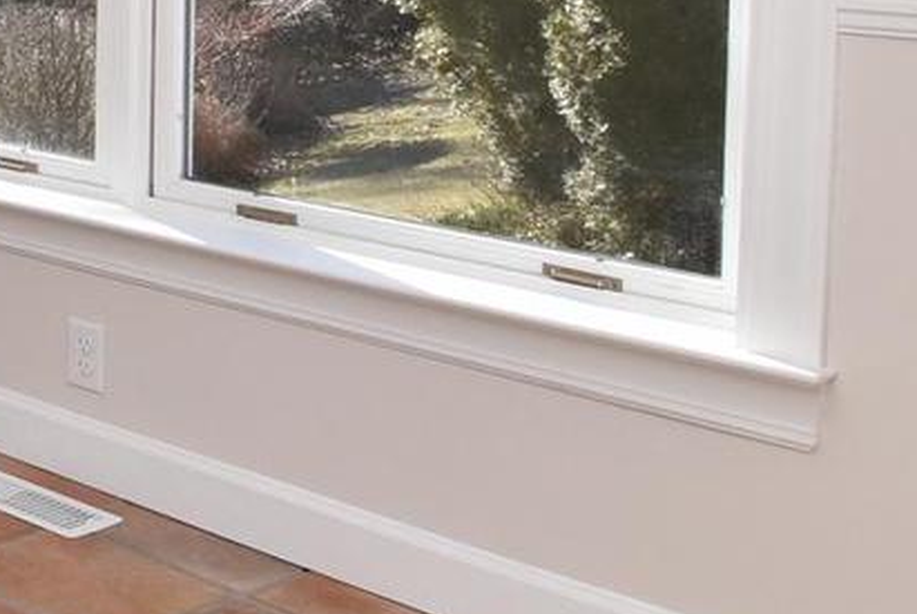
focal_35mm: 63
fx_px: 1606
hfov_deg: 22.9
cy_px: -114
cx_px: -600
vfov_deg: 20.3
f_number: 18
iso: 800
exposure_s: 1/125
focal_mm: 12
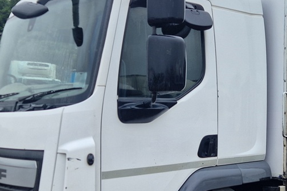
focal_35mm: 57
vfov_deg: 23.7
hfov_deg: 34.7
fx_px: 454
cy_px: 117
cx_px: 192
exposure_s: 1/210
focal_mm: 5.4
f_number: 1.8
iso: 50
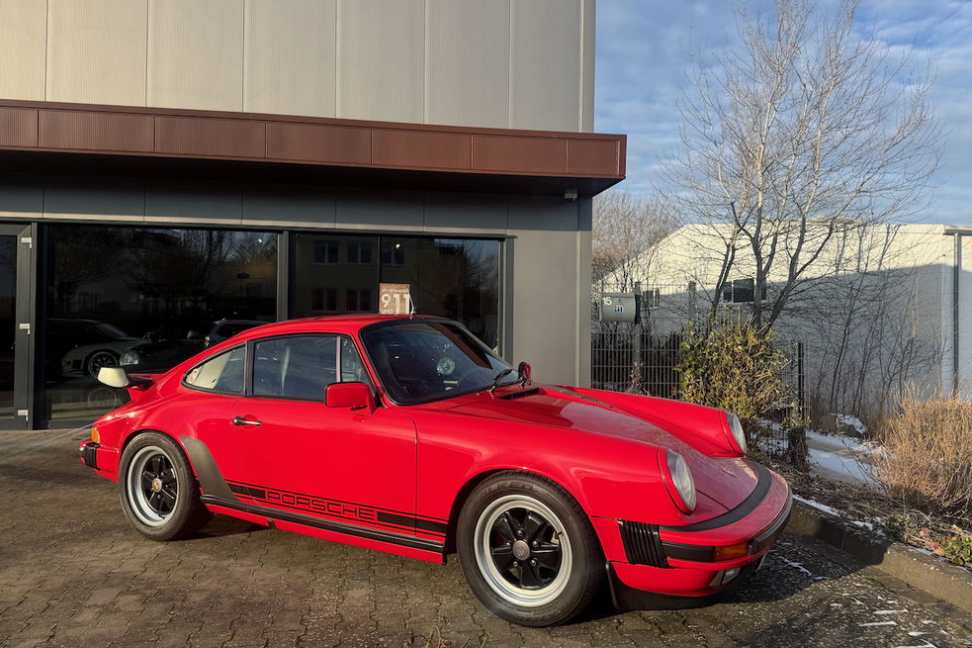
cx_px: 478
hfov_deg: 69.4
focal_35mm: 26
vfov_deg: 49.5
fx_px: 702
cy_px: 311
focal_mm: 6.76
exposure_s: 1/2710
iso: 80
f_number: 1.78
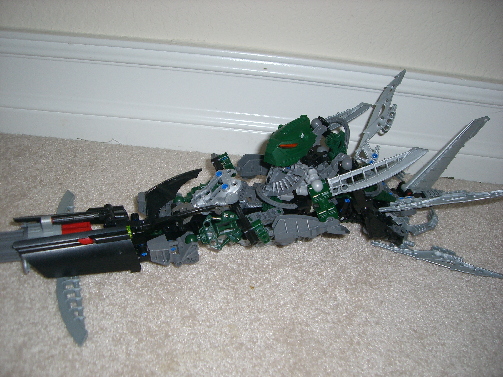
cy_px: 188
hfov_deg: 49.0
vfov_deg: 37.7
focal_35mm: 38
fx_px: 552
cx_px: 252
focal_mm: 6.2
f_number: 2.7
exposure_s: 1/60
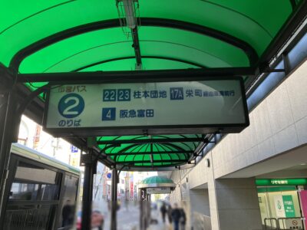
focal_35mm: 28
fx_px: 248
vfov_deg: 49.7
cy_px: 115
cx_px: 154
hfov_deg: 63.4
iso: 40
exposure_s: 1/121
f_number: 1.8
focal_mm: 3.99
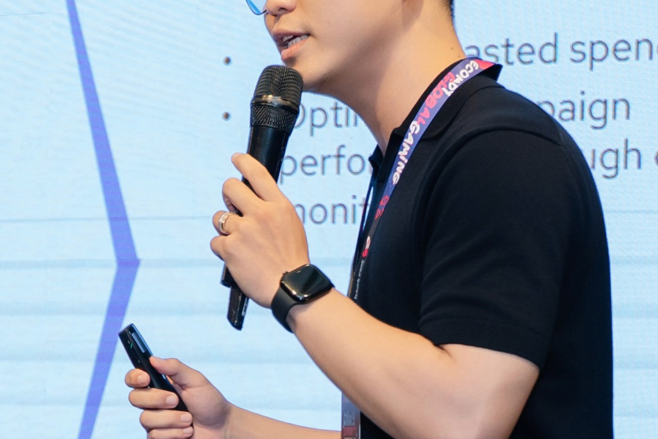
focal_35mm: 160
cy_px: 543
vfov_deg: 8.5
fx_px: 2926
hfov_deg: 12.8
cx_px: 150
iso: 500
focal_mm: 30.4
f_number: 2.8
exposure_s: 1/160
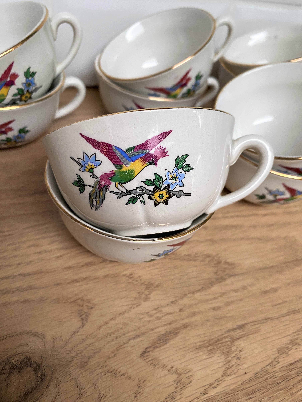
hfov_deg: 53.1
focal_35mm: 26
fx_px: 302
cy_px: 201
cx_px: 151
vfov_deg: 67.3
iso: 125
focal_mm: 4.25
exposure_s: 1/50
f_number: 1.8
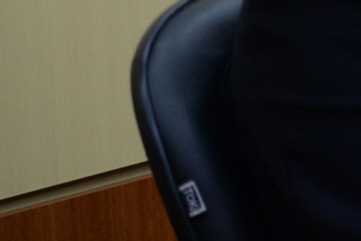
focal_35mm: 529
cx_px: 1058
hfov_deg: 3.8
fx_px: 5309
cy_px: -489
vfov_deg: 2.6
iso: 1000
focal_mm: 85
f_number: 4.5
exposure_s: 1/100
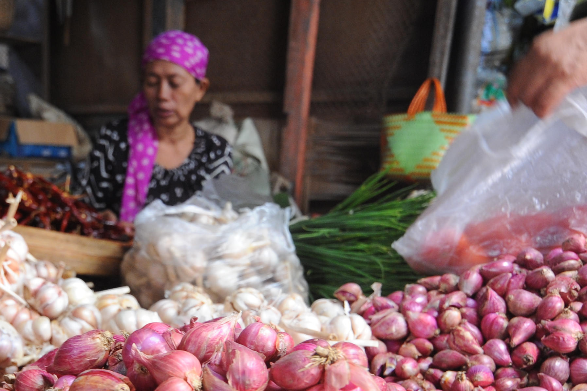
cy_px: 328
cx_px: 220
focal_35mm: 38
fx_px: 619
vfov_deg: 33.7
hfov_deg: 50.2
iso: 1000
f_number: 5.6
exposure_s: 1/30
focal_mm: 16
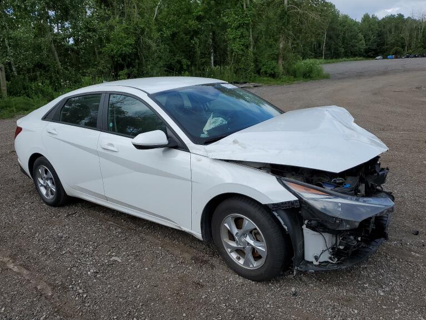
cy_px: 166
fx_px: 332
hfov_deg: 65.3
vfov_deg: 51.4
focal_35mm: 27
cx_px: 214
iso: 50
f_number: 1.5
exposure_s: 1/3333
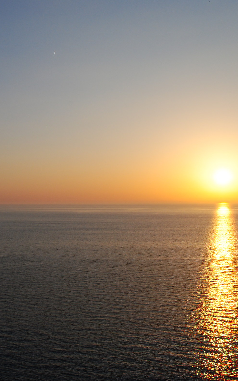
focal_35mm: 42
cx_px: 7
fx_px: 436
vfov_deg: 47.2
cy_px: 192
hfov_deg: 28.8
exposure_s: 1/250
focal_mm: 18
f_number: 10
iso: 160
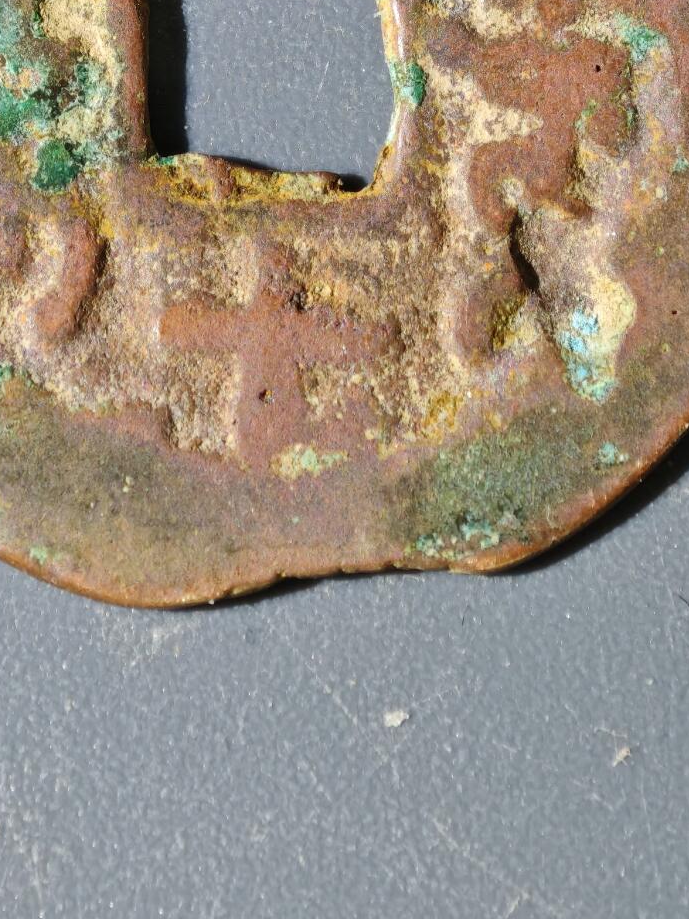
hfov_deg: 7.8
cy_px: 59
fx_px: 5044
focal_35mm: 190
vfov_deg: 10.3
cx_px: 281
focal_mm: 9
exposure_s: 1/108
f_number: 2
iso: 500
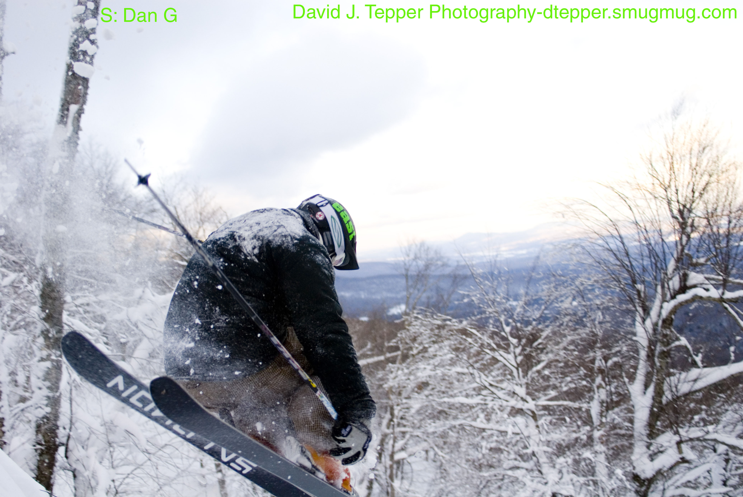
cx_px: 372
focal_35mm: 42
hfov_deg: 46.3
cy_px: 248
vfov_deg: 32.0
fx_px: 868
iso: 200
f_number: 2.8
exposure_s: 1/640
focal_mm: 28
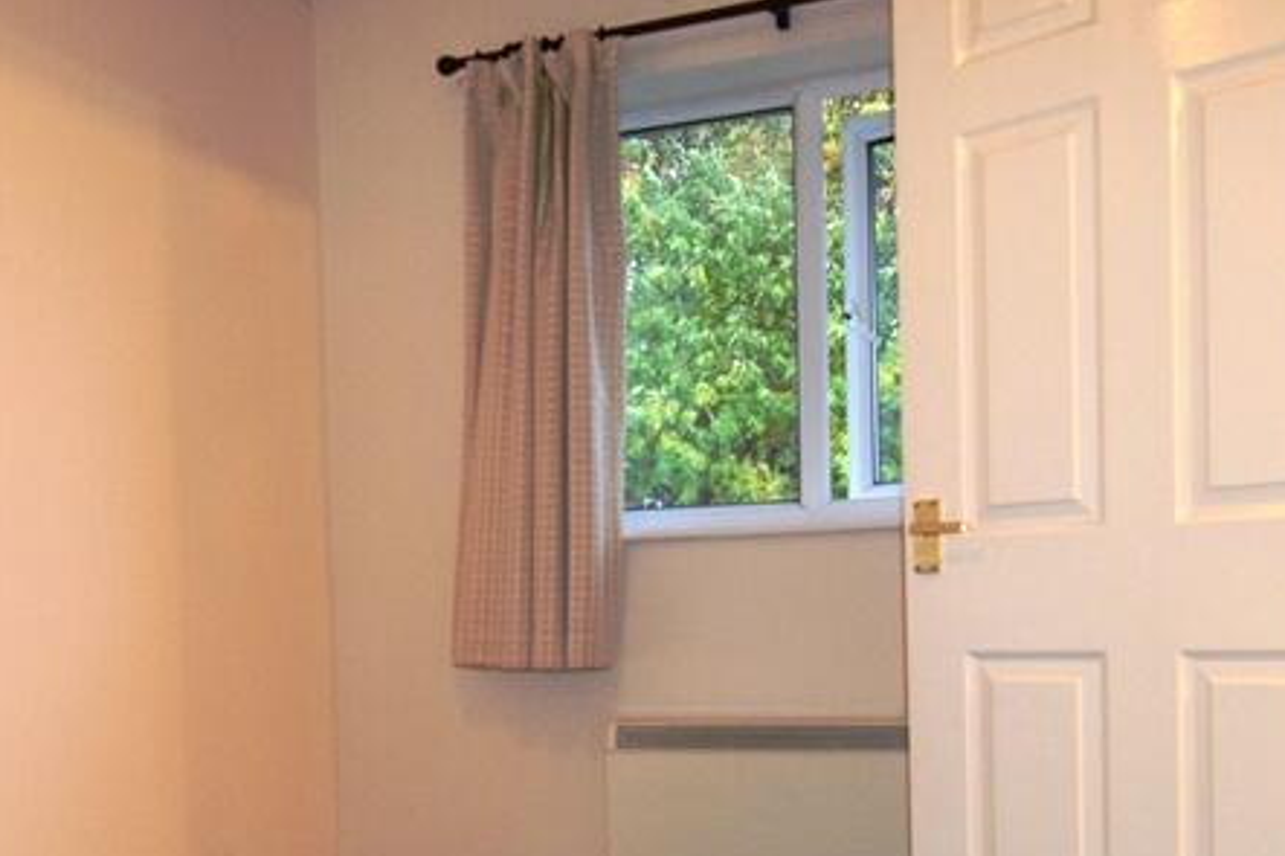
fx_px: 1361
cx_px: 571
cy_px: 660
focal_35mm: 38
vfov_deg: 34.0
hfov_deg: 50.4
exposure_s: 1/60
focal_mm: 11
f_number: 2.8
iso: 1000
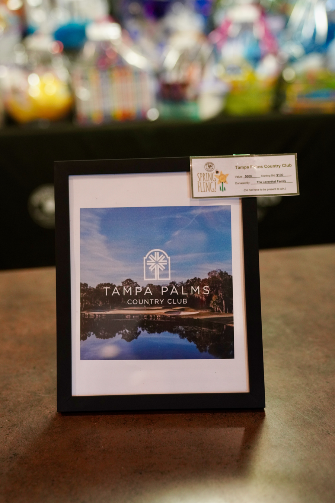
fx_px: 489
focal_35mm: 35
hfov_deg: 37.9
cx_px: 168
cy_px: 252
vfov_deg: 54.4
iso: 2500
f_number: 2
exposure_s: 1/160
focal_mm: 35
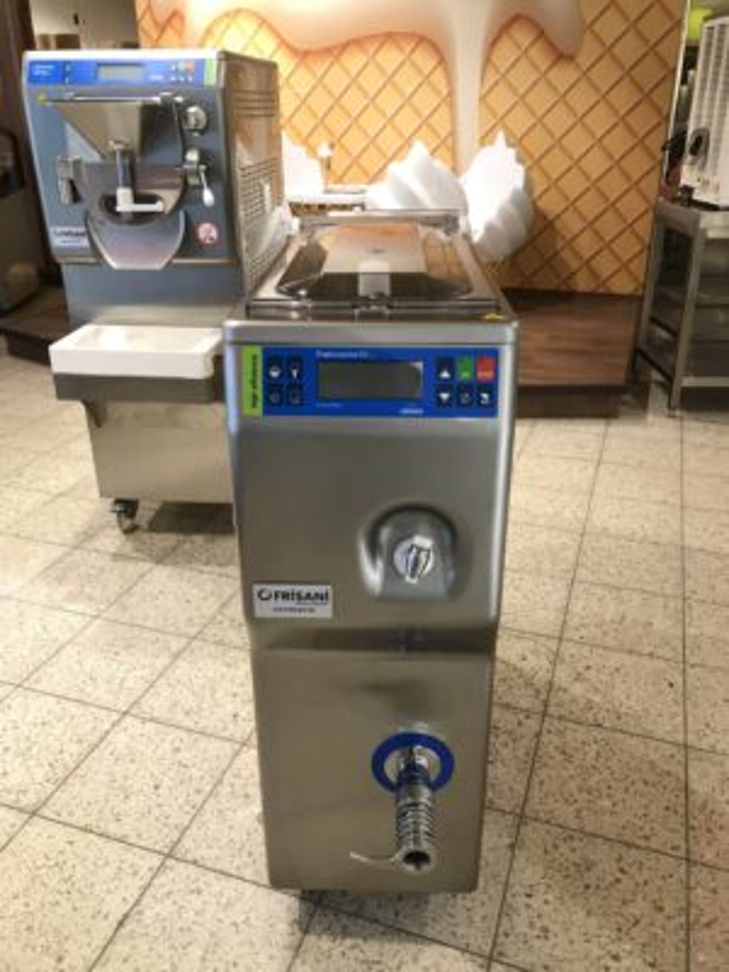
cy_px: 486
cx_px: 364
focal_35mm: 28
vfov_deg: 63.4
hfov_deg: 49.7
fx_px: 786
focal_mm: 3.99
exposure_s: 1/33
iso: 32
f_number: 1.8
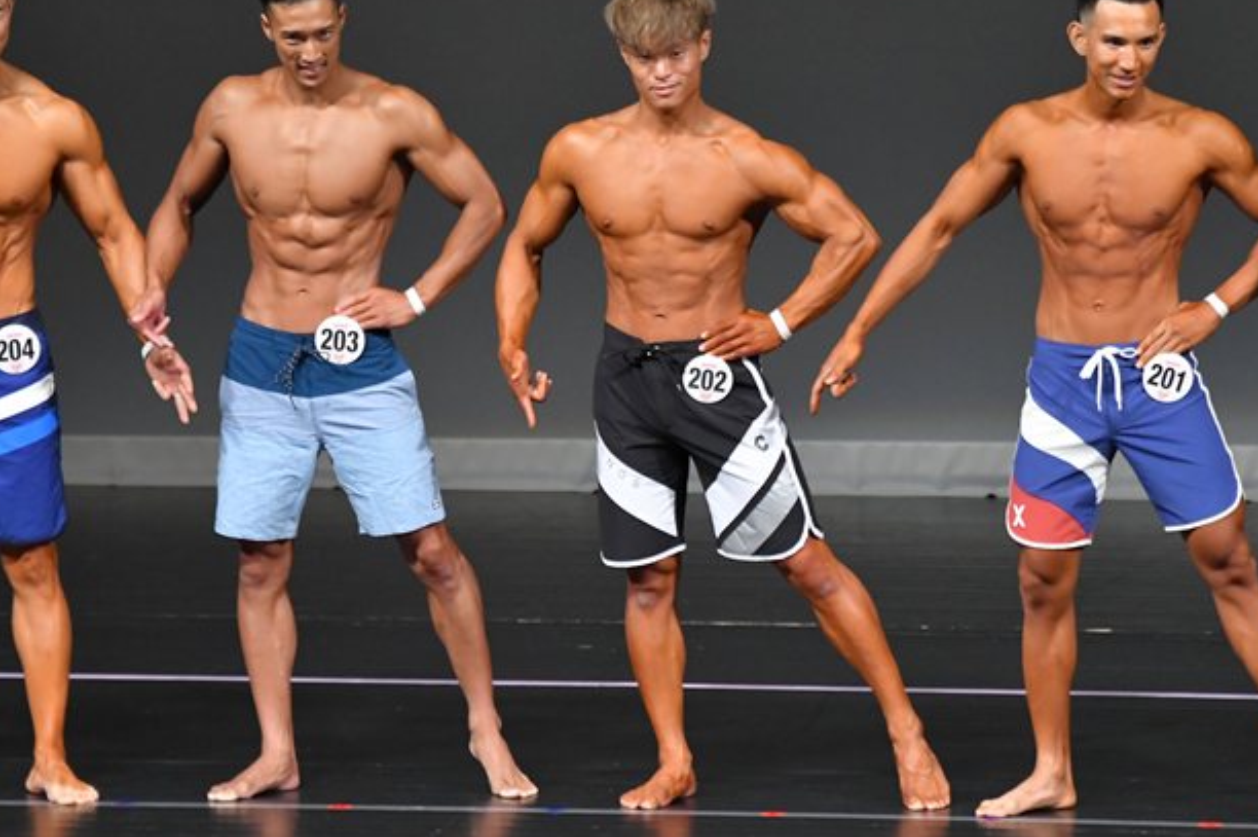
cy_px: 372
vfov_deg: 3.4
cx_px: 696
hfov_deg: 5.2
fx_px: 13931
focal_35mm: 399
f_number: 5.6
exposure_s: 1/400
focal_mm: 210
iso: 4000
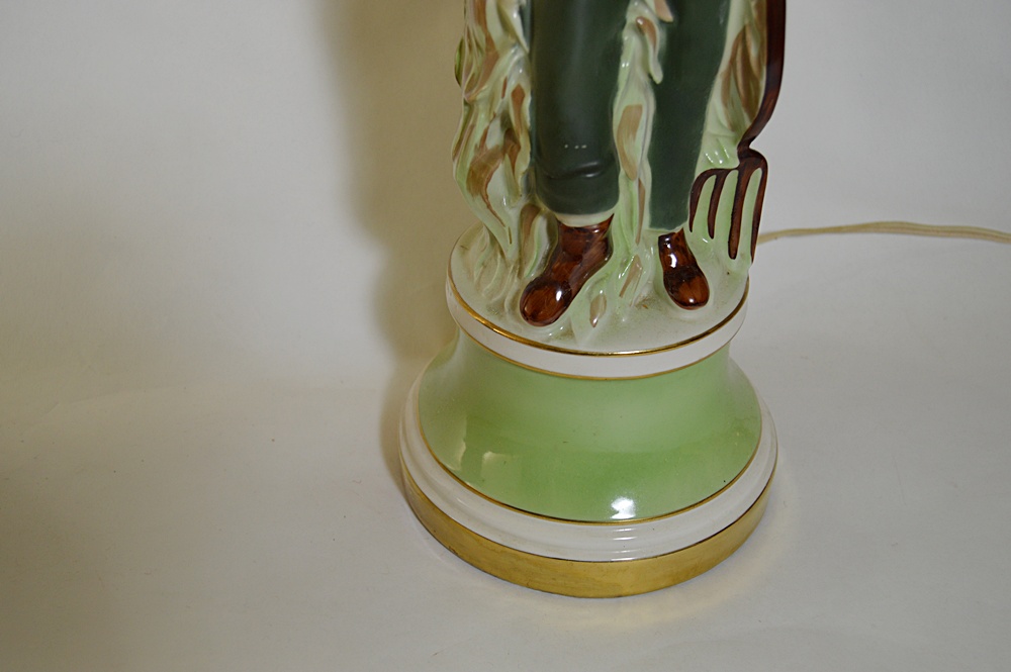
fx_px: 1094
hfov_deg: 49.6
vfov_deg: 34.2
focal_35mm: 39
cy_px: 336
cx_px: 506
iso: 400
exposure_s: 1/100
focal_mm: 26
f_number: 5
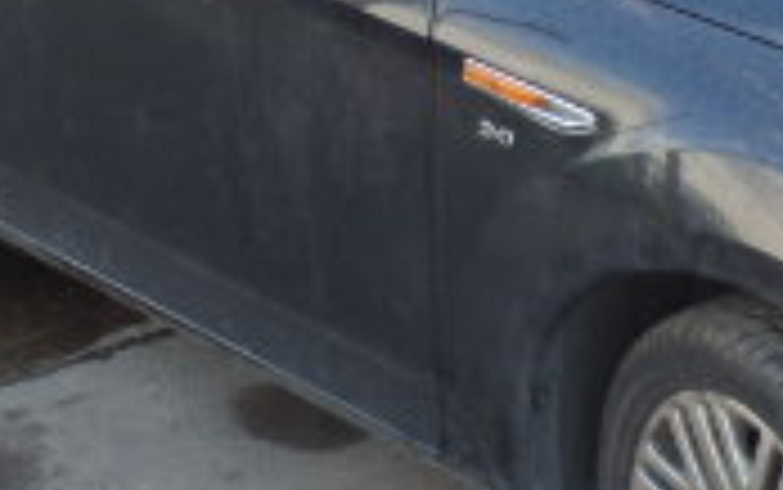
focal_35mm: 109
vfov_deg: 12.0
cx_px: 706
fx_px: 2327
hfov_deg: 18.8
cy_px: 297
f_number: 3.9
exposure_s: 1/60
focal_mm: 5
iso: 125
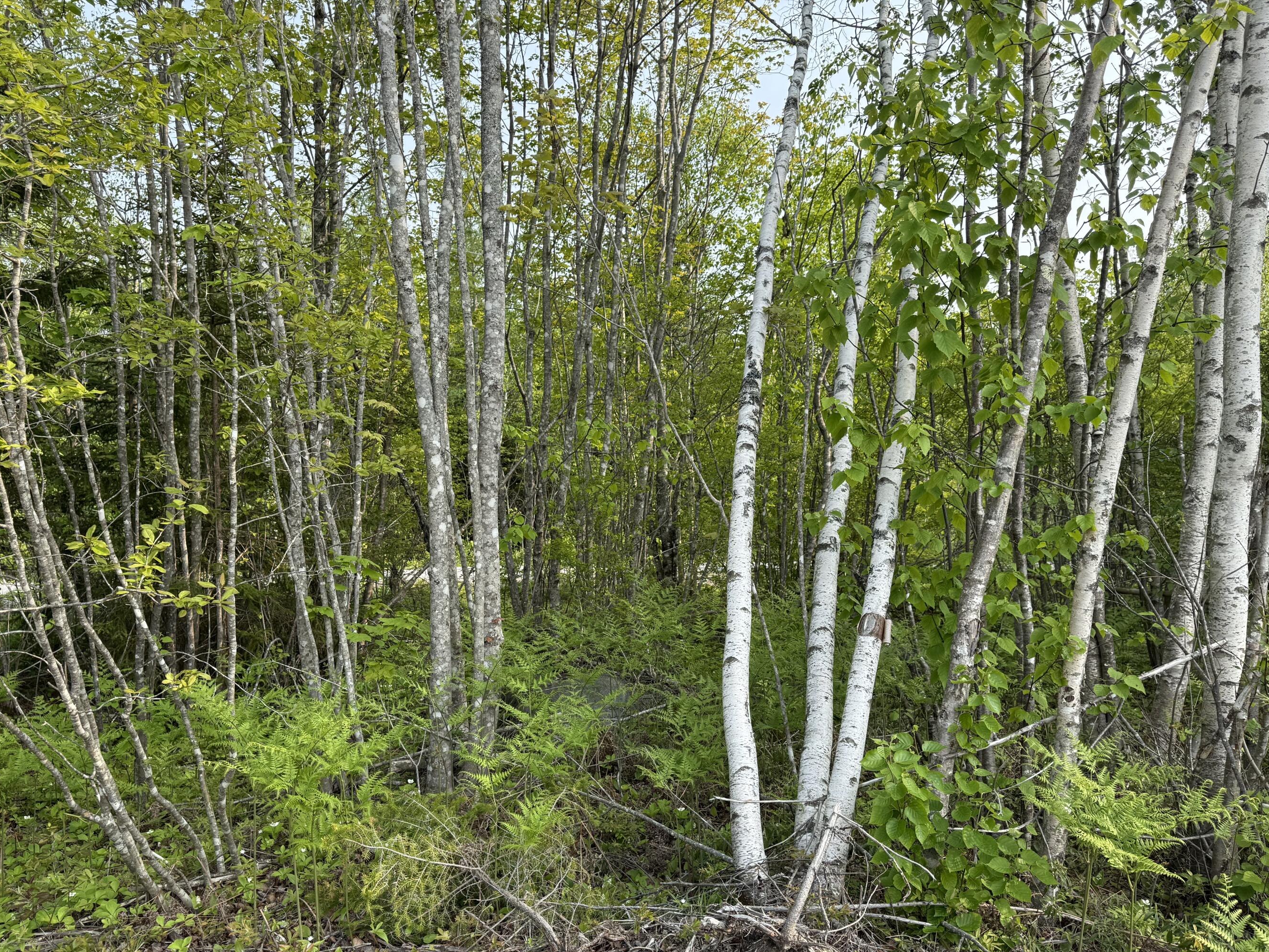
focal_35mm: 27
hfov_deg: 65.3
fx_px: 990
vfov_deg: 51.2
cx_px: 617
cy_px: 535
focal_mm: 6.76
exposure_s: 1/1292
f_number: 1.78
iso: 100
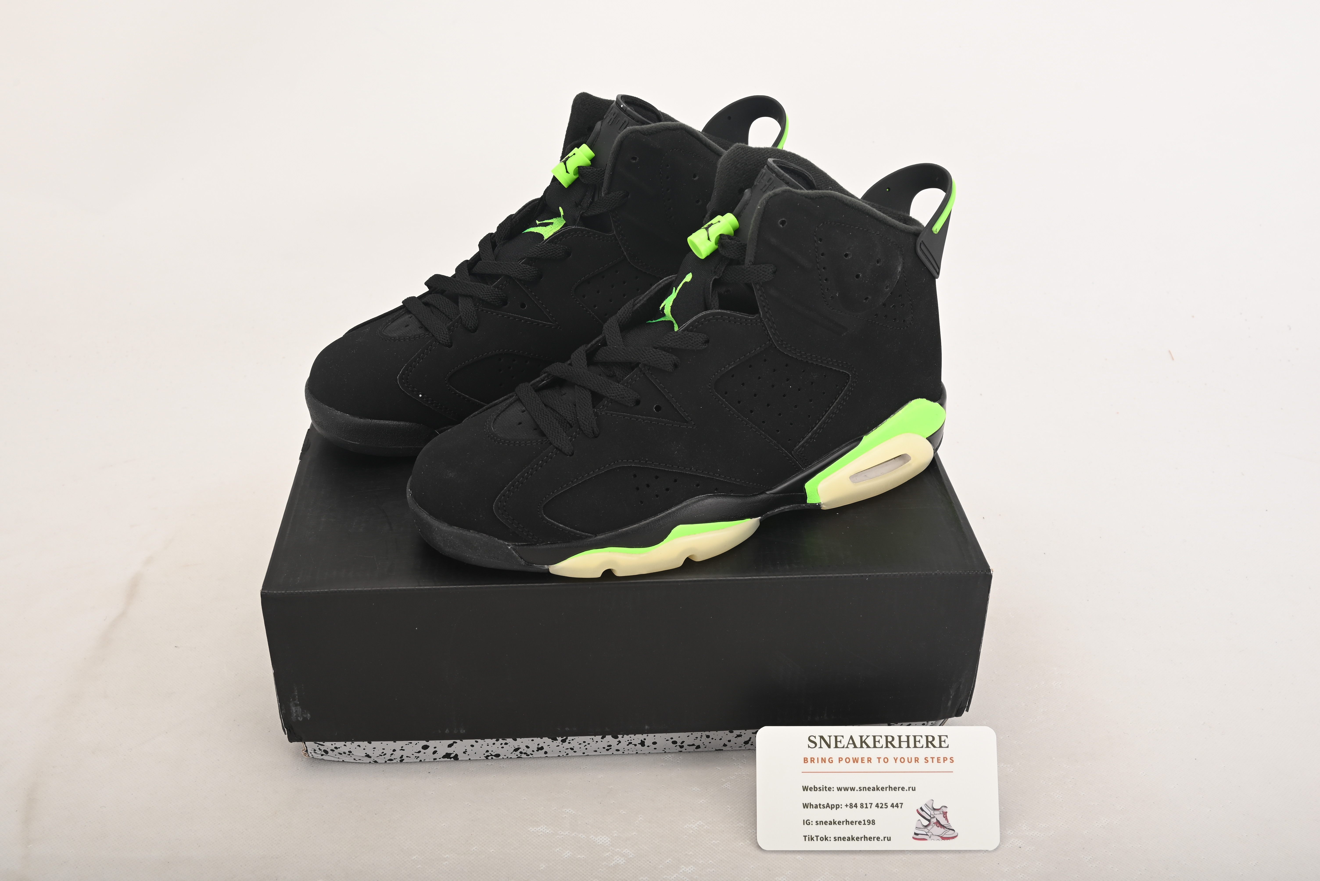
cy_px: 440
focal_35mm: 35
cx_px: 660
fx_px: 1284
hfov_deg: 54.4
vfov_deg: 37.9
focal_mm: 35
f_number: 11
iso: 100
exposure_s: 1/200
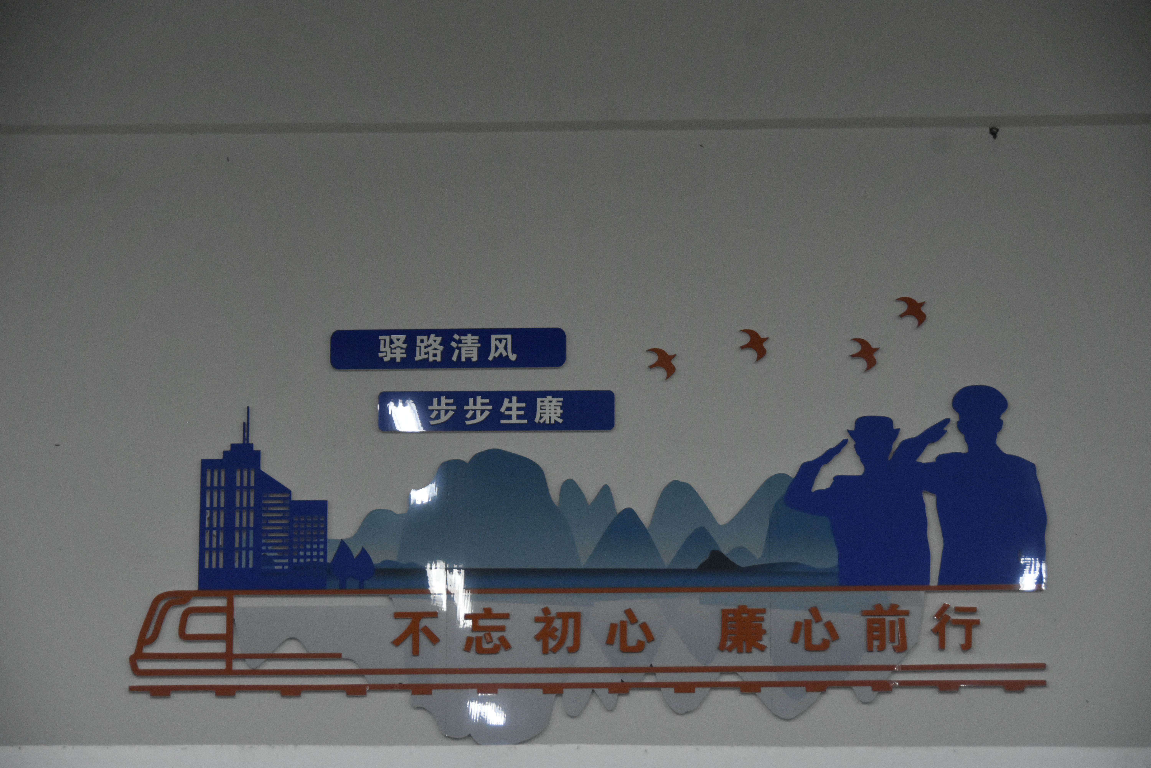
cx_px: 576
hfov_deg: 16.7
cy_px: 384
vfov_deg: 11.1
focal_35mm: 123
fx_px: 3932
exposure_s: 1/160
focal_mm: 82
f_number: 6.3
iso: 3200
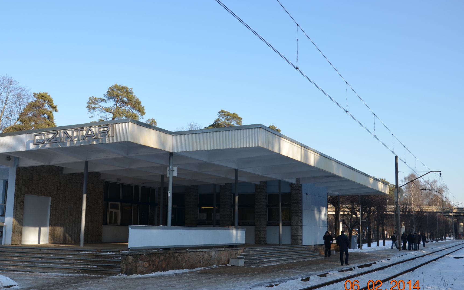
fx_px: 518
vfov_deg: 31.2
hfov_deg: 48.2
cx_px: 211
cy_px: 140
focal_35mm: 41
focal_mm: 24
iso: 180
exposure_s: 1/250
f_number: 8
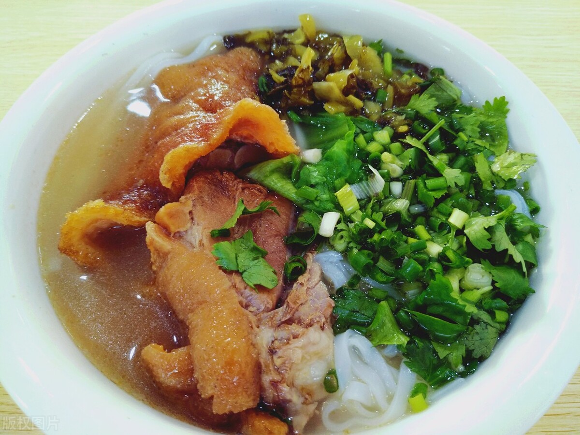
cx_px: 290
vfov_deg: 56.8
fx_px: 402
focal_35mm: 24
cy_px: 218
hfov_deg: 71.6
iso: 170
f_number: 1.9
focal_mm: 3.94
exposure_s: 1/25
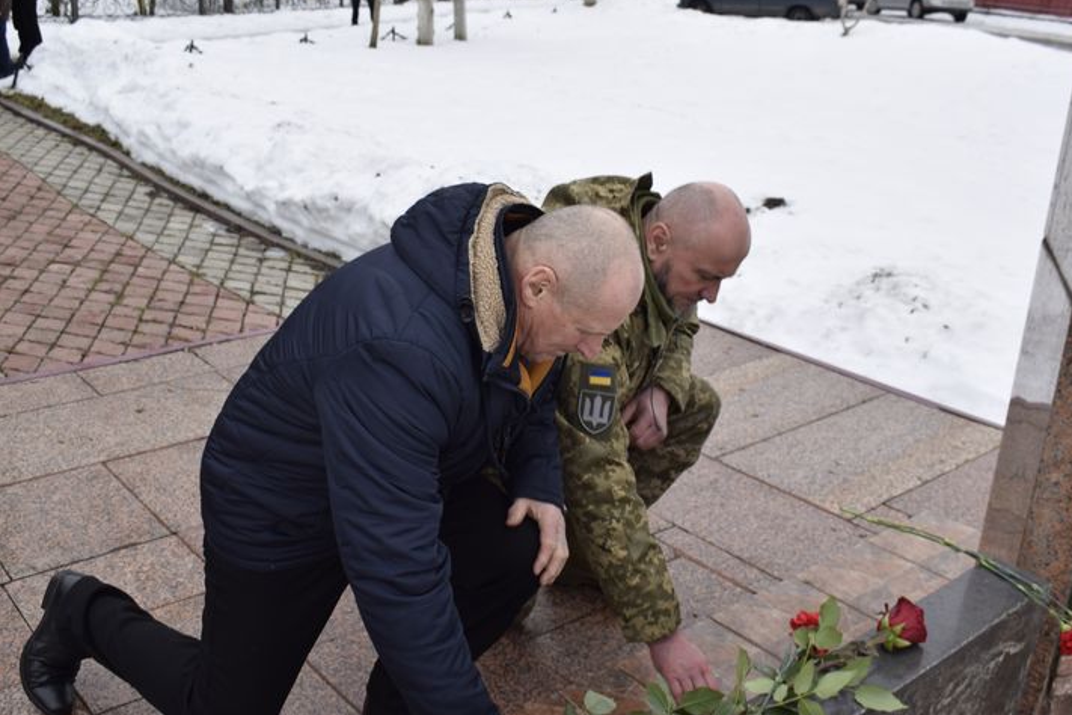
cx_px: 540
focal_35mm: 38
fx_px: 1131
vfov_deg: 35.0
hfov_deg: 50.7
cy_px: 344
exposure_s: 1/200
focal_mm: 24
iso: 100
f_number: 7.1
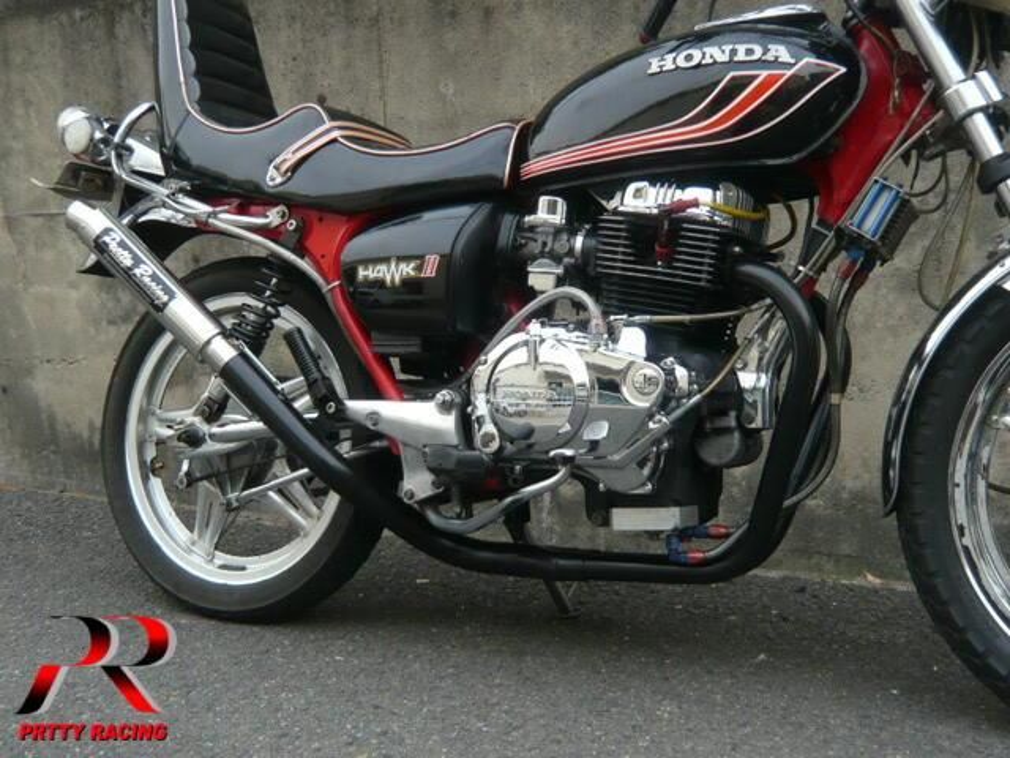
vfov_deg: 36.0
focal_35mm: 40
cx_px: 505
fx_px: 1167
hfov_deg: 46.8
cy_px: 379
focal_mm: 4.6
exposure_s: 1/125
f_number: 2.8
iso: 100
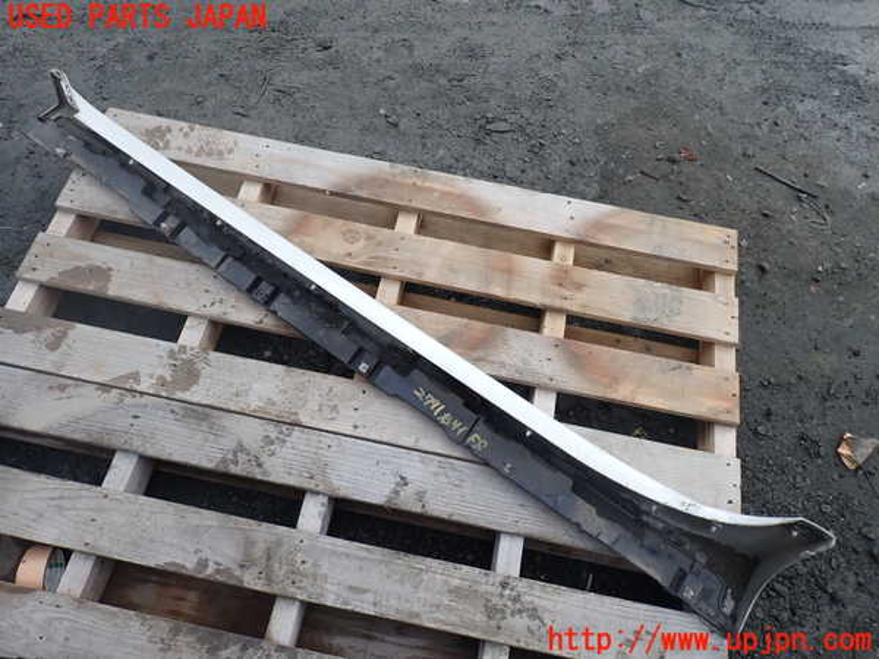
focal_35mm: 25
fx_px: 635
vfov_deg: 54.9
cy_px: 330
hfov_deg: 69.4
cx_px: 440
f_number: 2.8
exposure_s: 1/320
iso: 100
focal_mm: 4.5
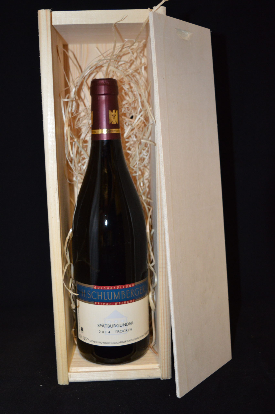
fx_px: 482
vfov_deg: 46.4
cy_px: 207
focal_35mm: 42
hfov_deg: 31.8
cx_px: 138
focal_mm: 28
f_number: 4.2
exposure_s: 1/60
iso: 1100
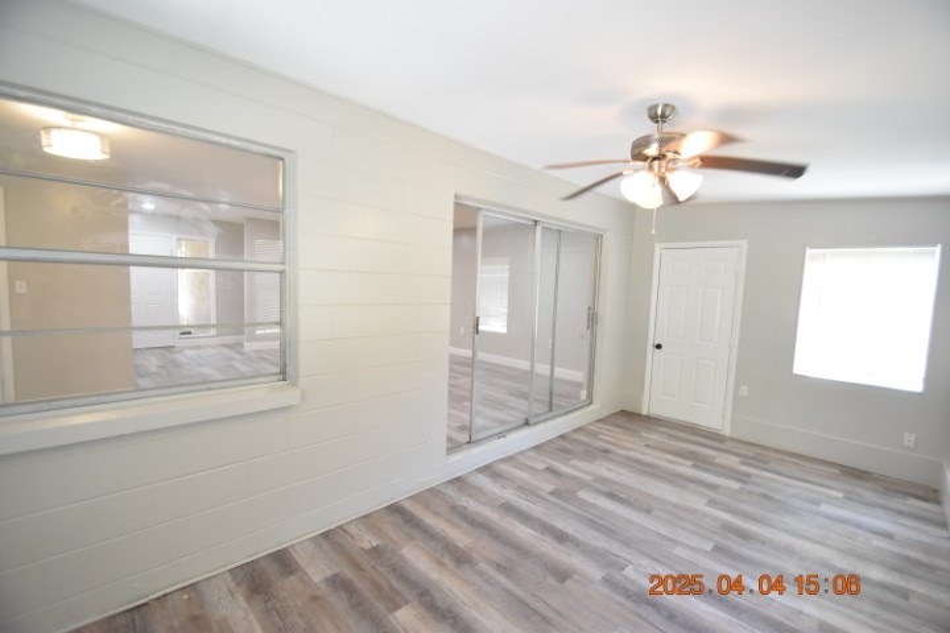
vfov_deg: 77.3
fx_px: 396
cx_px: 475
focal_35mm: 15
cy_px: 316
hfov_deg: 100.4
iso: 1250
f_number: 3.5
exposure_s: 1/60
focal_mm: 10
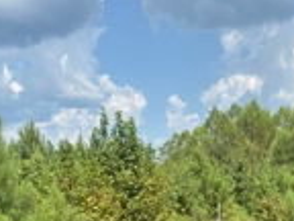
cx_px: 165
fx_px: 612
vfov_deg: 19.6
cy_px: 237
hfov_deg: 27.0
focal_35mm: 72
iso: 50
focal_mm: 5.96
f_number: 1.6
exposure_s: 1/2288
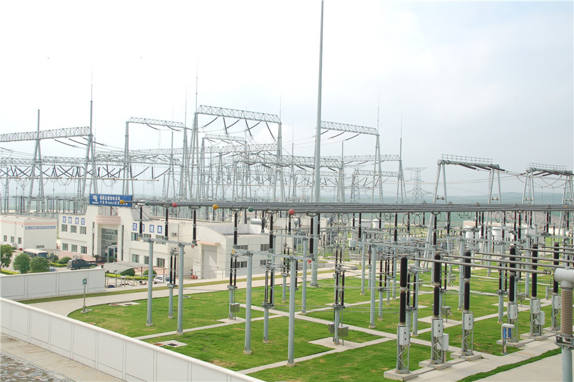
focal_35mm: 39
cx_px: 287
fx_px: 621
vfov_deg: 34.1
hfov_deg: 49.6
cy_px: 191
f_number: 11
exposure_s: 1/125
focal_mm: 26
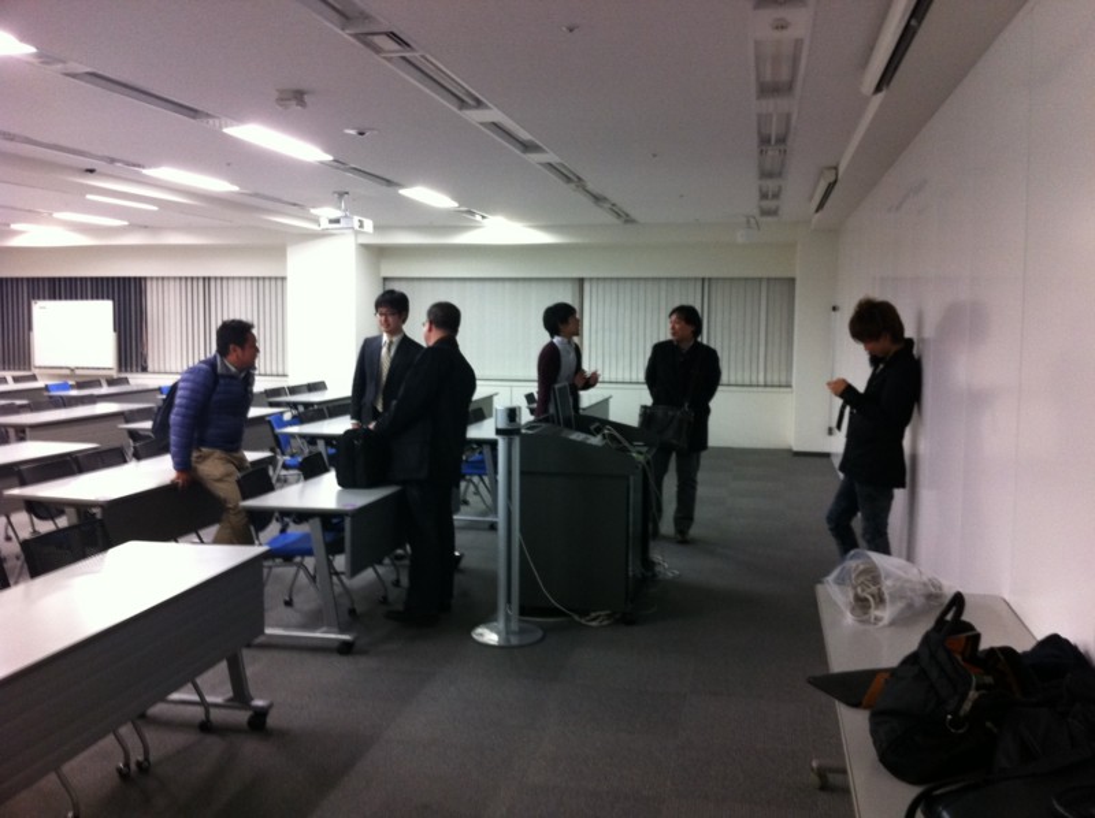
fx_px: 1106
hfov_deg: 52.7
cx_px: 548
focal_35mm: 35
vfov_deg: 40.6
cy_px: 409
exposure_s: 1/15
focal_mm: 3.85
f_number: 2.8
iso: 160
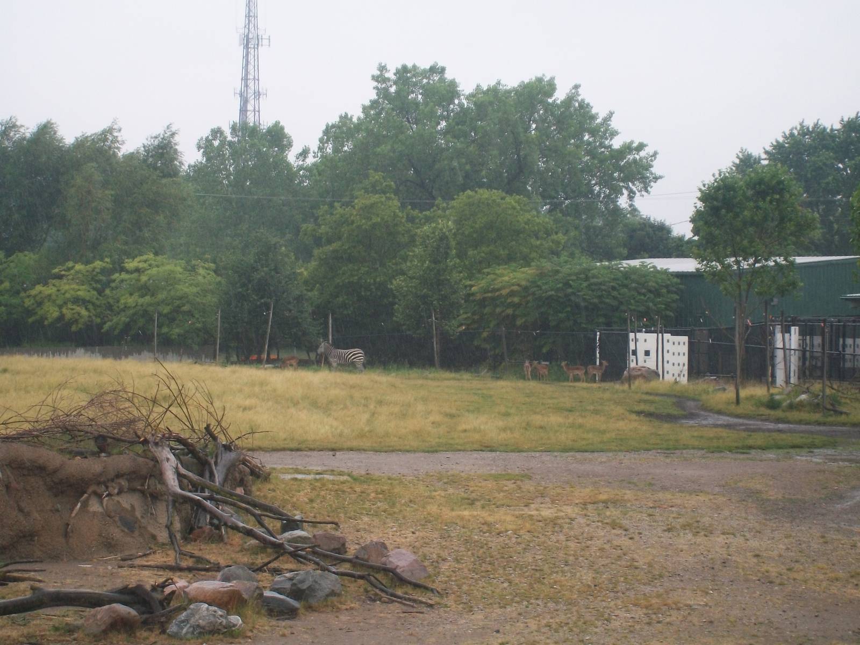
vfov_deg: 13.7
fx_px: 2683
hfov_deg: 18.2
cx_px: 430
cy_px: 322
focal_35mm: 108
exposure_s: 1/250
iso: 80
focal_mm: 18
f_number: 4.8
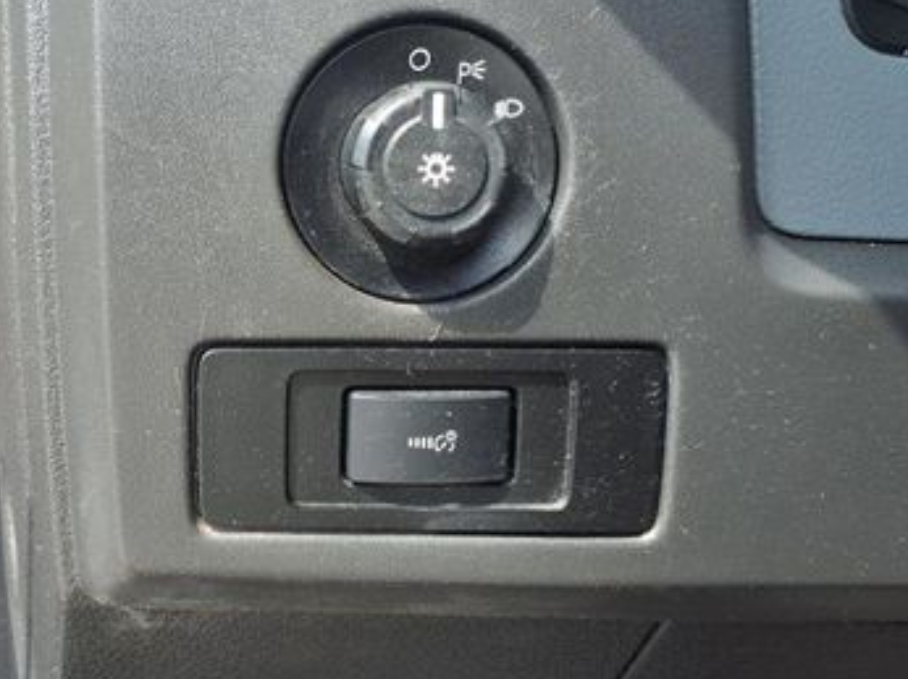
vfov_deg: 28.9
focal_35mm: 50
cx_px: 197
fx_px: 1311
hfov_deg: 37.0
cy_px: 241
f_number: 1.9
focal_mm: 3.58
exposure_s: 1/238
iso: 40
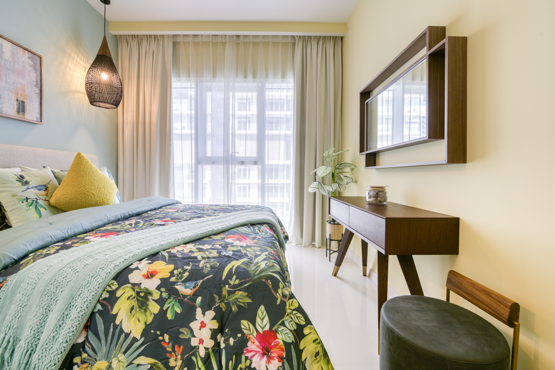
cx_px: 278
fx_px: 216
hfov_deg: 104.3
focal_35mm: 14
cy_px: 185
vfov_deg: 81.2
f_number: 10
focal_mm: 14
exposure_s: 1/15
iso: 100
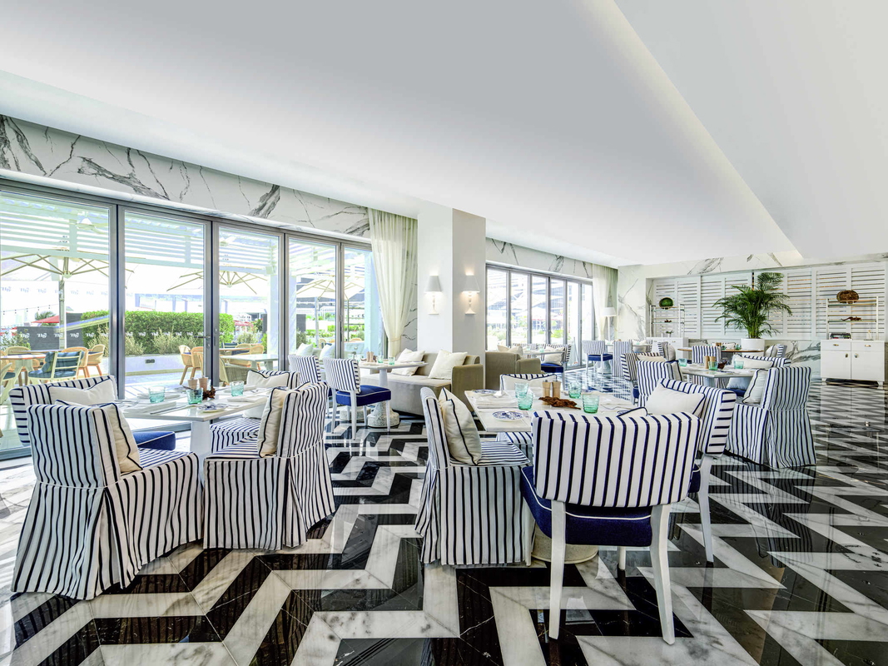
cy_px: 333
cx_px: 444
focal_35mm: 15
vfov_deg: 81.7
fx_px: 385
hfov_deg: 98.2
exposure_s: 1/10
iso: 200
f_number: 11
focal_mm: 24
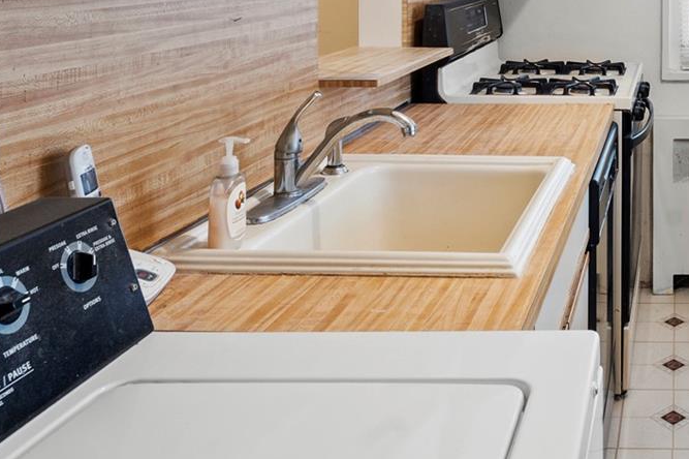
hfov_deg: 40.5
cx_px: 670
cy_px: -48
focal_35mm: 43
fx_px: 823
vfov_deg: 28.3
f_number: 11
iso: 100
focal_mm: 14
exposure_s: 1.6
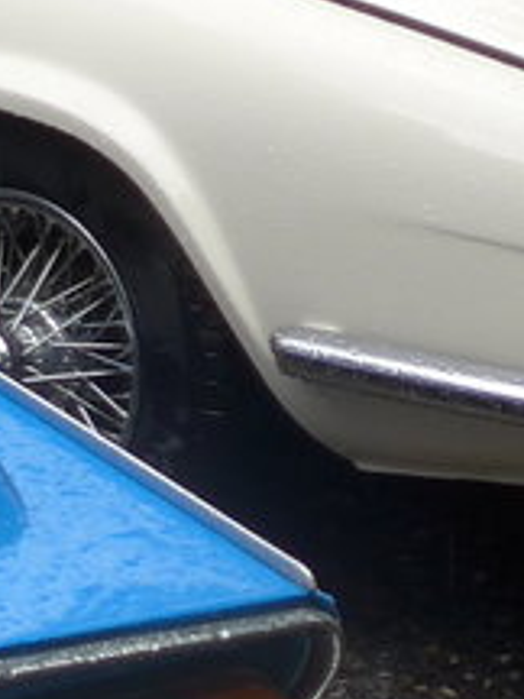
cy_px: 437
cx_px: -1310
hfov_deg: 6.1
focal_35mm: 217
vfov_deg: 9.1
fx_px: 4380
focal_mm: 8
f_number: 2.8
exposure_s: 1/160
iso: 80
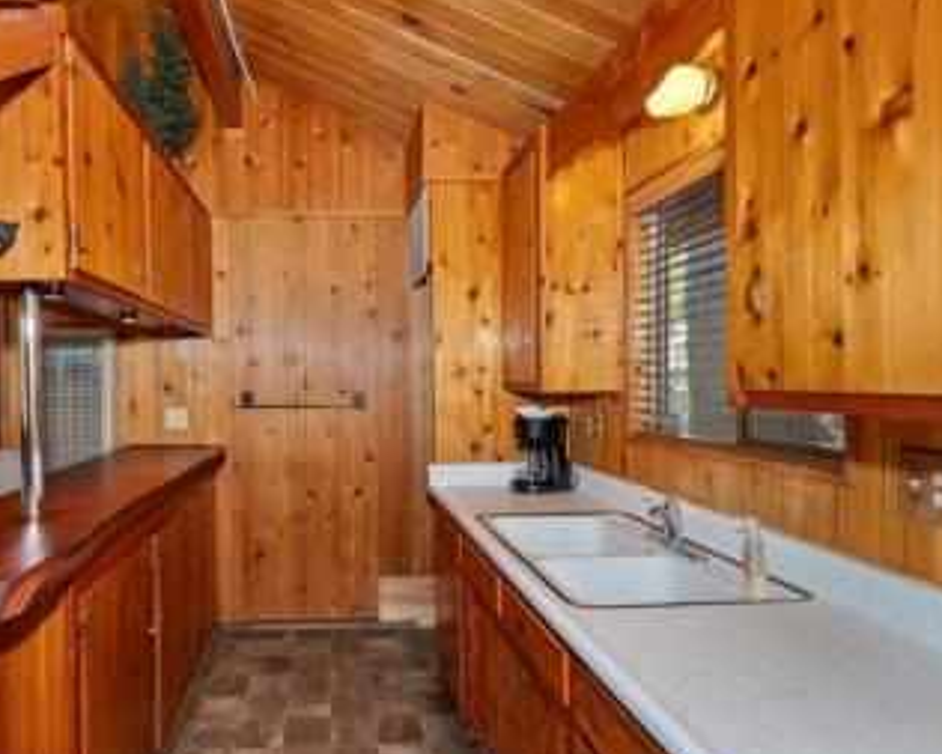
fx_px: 558
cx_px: 356
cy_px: 384
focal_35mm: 20
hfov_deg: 79.0
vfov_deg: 68.1
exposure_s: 1/30
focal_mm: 10
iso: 400
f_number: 8
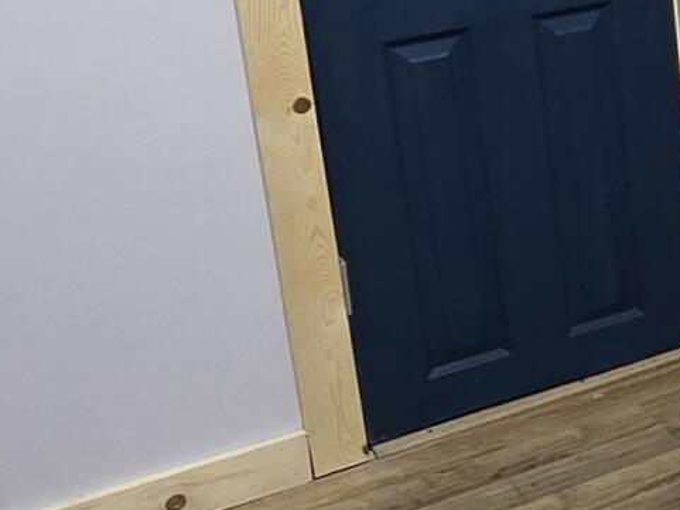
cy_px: -6
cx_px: 1114
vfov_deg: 17.8
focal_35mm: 81
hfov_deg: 19.7
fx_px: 1592
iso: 320
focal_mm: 2.2
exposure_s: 1/60
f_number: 1.9
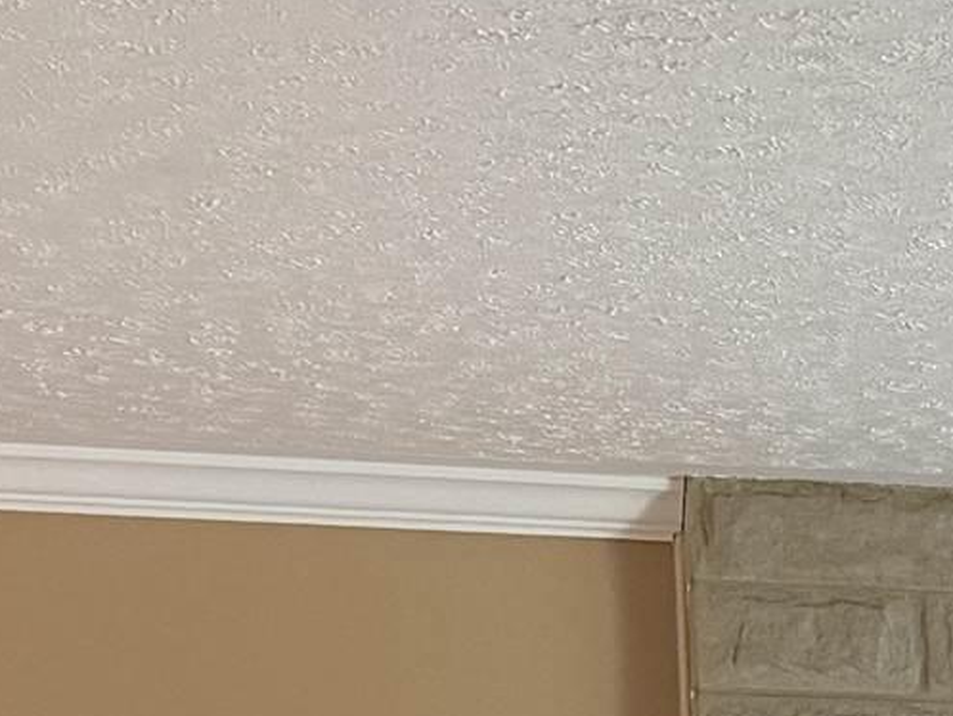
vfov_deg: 8.7
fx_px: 4076
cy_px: 1970
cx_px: 1395
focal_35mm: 148
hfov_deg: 12.7
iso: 400
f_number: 1.78
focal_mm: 6.76
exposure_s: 1/120
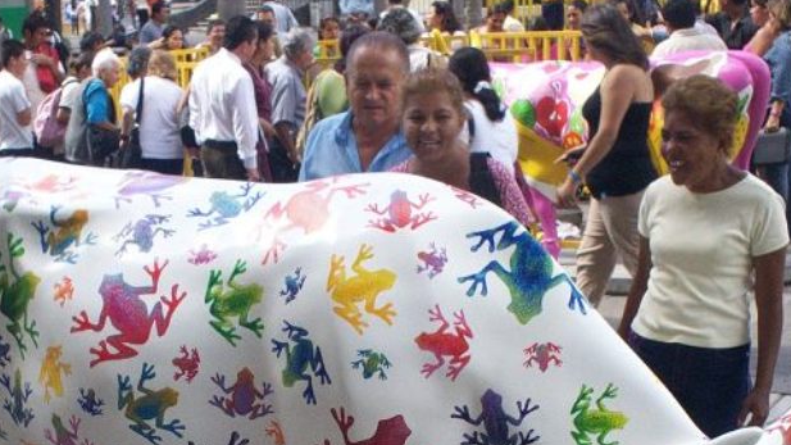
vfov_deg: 15.6
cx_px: 294
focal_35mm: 75
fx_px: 1573
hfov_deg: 28.1
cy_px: 503
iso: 100
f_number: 4.5
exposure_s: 1/155
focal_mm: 6
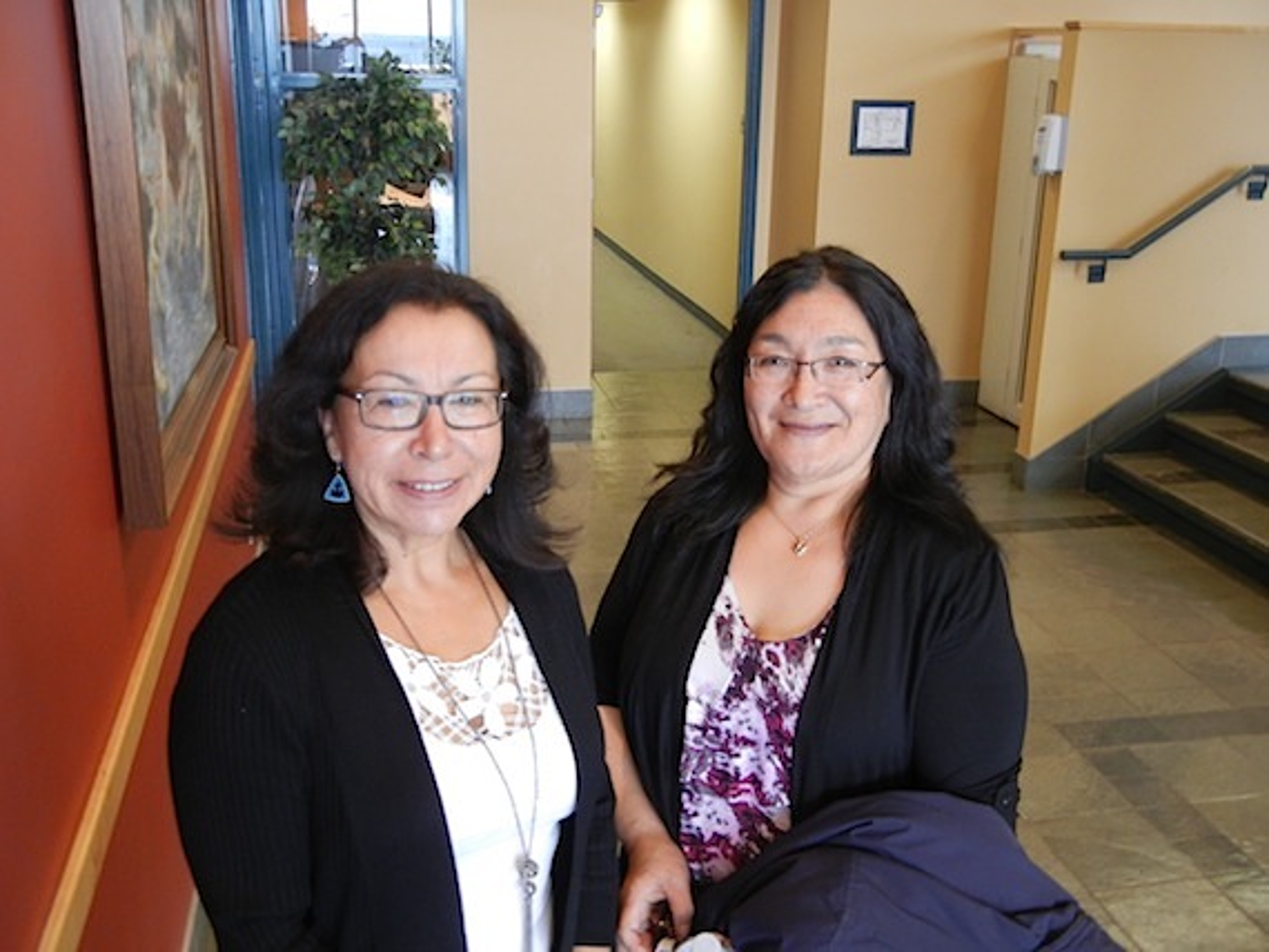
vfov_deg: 36.8
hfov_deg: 47.8
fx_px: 1430
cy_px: 476
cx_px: 634
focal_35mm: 39
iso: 400
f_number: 3.7
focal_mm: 7.1
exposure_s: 1/15.5
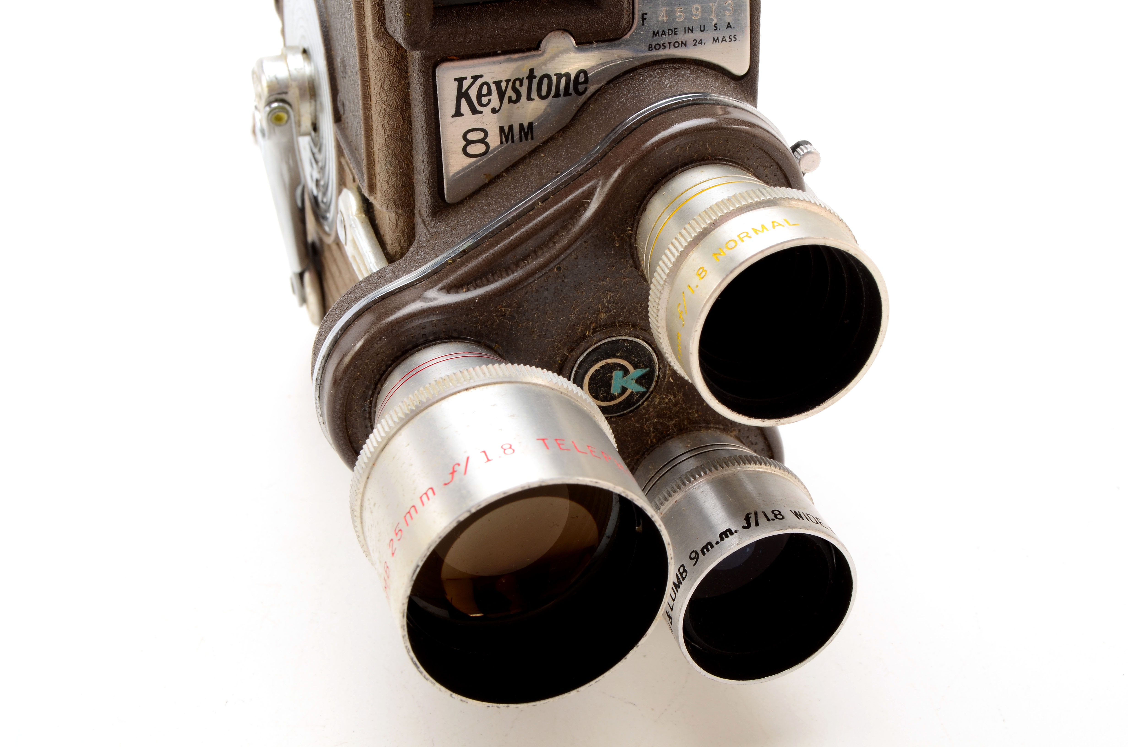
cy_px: 374
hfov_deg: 35.1
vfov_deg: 23.7
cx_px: 564
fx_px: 1782
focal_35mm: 57
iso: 100
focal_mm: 38
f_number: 18
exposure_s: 1/160
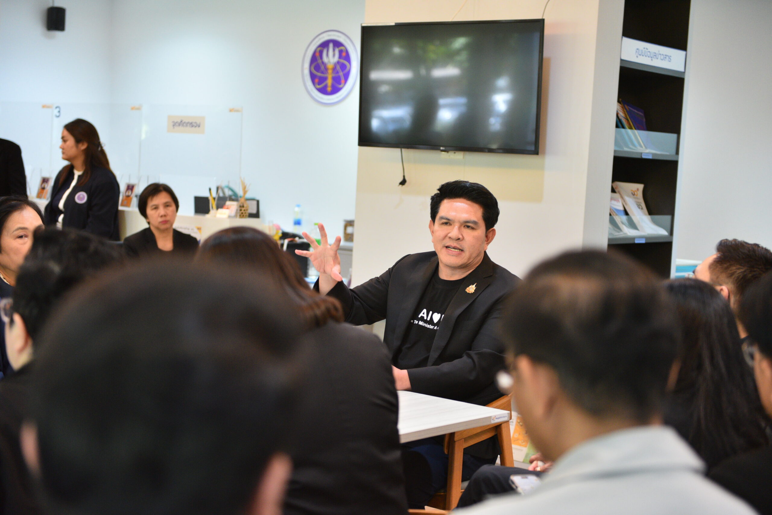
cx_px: 386
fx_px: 1287
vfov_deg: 22.6
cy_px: 258
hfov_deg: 33.4
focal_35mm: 60
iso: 1600
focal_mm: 60
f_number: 2.8
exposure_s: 1/200
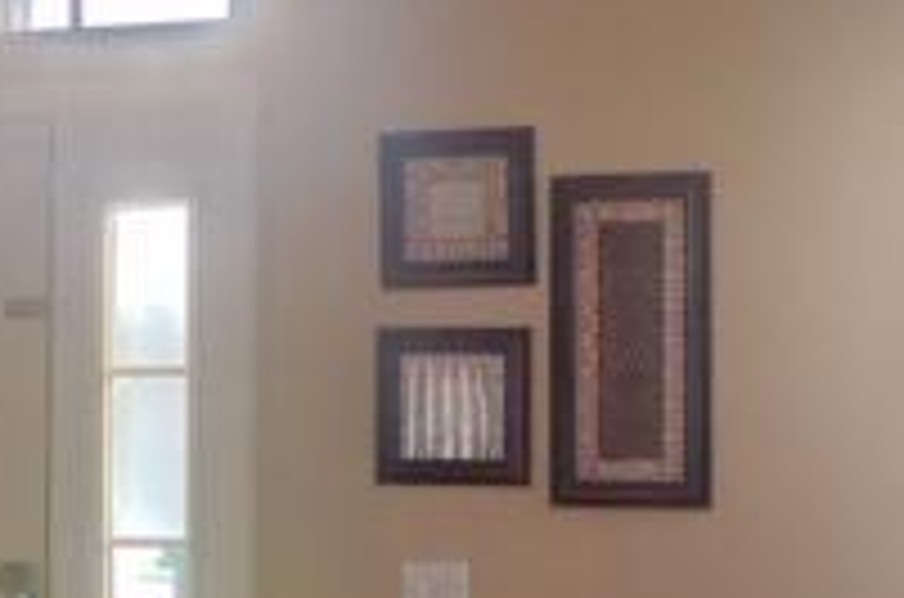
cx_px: 184
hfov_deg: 23.4
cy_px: 396
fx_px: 2154
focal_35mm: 86
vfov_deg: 15.8
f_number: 5.6
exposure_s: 1/125
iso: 400
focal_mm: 18
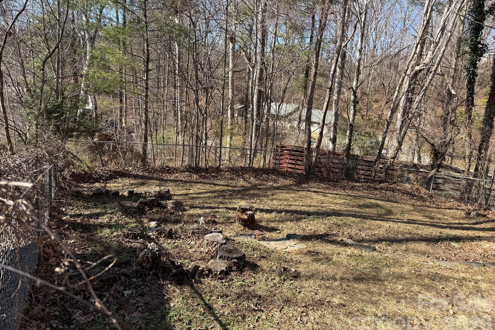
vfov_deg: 51.3
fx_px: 344
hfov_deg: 71.5
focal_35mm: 25
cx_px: 247
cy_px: 156
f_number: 1.78
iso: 80
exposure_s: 1/1522
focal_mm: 6.76
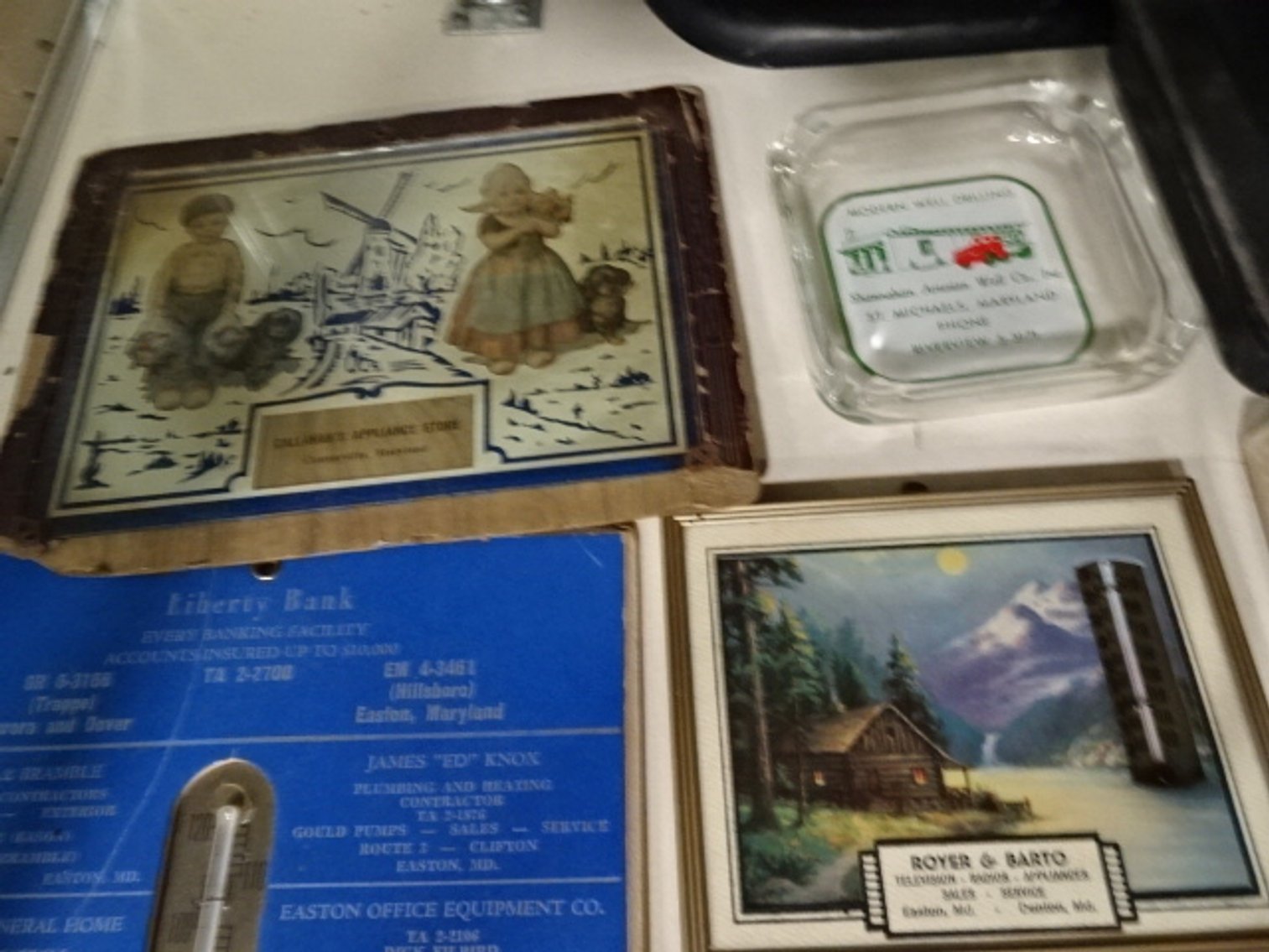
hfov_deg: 71.6
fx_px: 880
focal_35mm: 24
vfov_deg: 56.8
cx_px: 634
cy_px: 476
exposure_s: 1/25
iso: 800
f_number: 3.5
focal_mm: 4.1
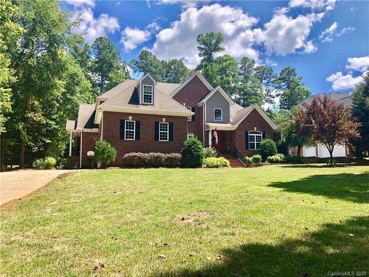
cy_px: 138
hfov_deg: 63.4
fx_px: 298
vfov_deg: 49.7
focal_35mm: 28
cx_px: 184
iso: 20
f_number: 1.8
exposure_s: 1/1185
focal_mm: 4
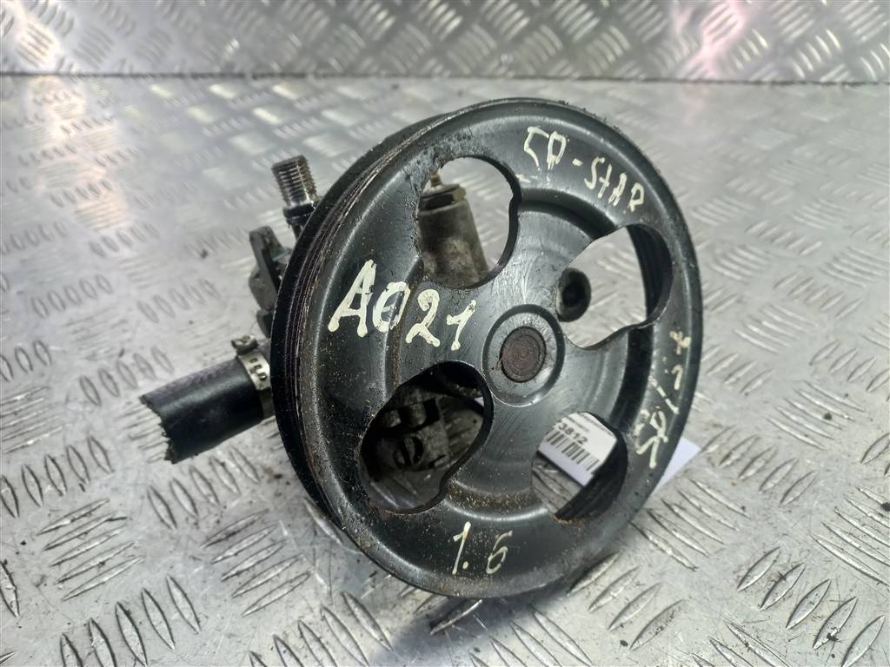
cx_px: 445
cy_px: 334
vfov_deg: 54.9
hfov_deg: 69.4
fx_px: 643
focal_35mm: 25
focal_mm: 4.6
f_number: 1.8
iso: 100
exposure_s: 1/50
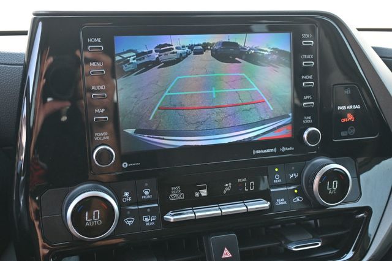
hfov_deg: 49.6
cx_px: 196
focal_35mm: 39
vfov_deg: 34.2
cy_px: 130
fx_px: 424
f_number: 4.5
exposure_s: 1/125
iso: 640
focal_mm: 26
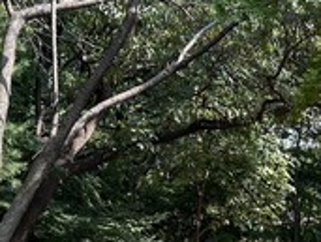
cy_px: 251
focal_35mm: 91
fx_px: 846
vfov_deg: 15.9
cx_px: 225
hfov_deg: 21.4
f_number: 1.5
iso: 50
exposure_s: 1/521
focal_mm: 5.7
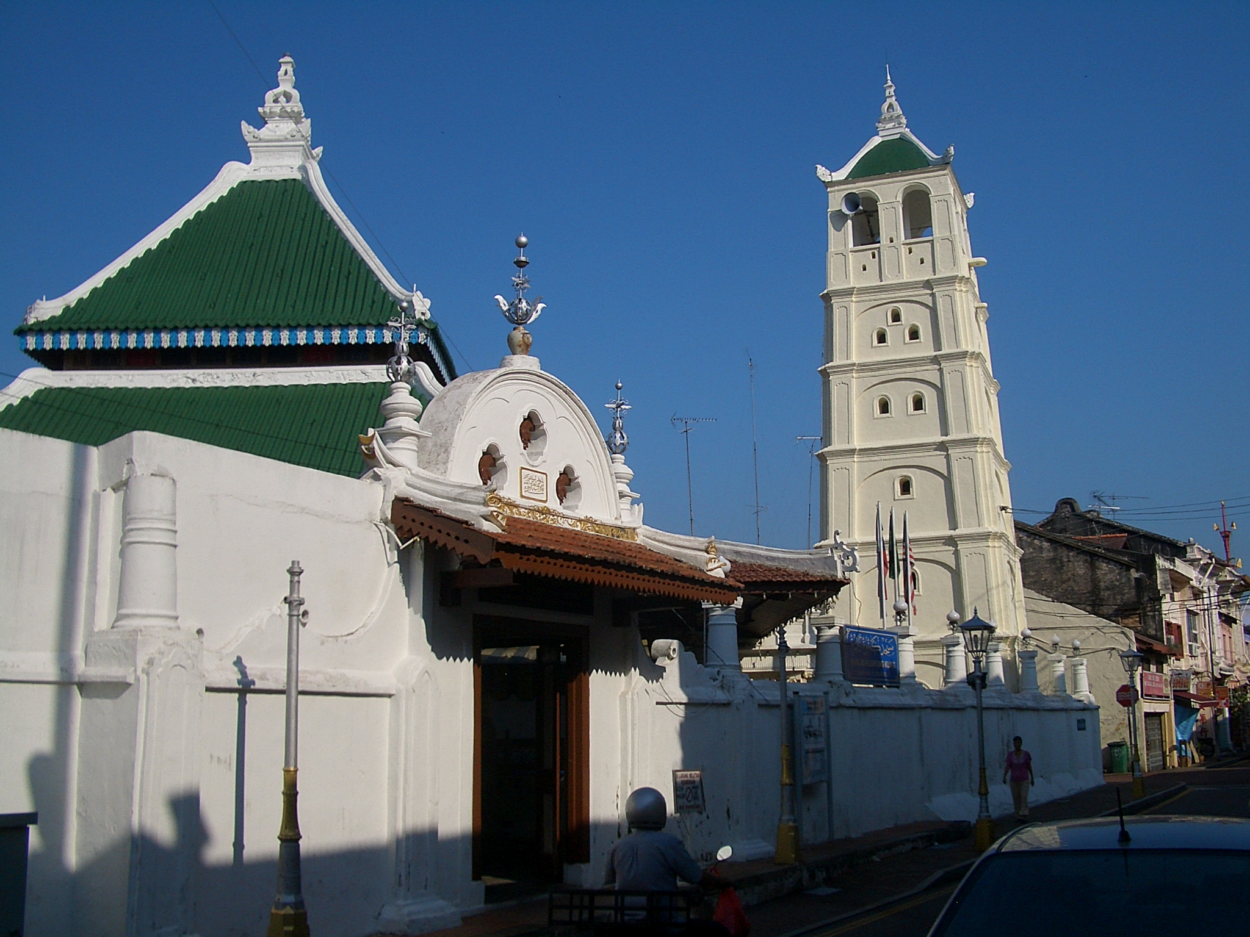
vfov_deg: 40.7
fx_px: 1264
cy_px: 468
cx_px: 625
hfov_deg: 52.6
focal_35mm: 35
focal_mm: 5.8
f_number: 4.3
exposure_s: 1/1000
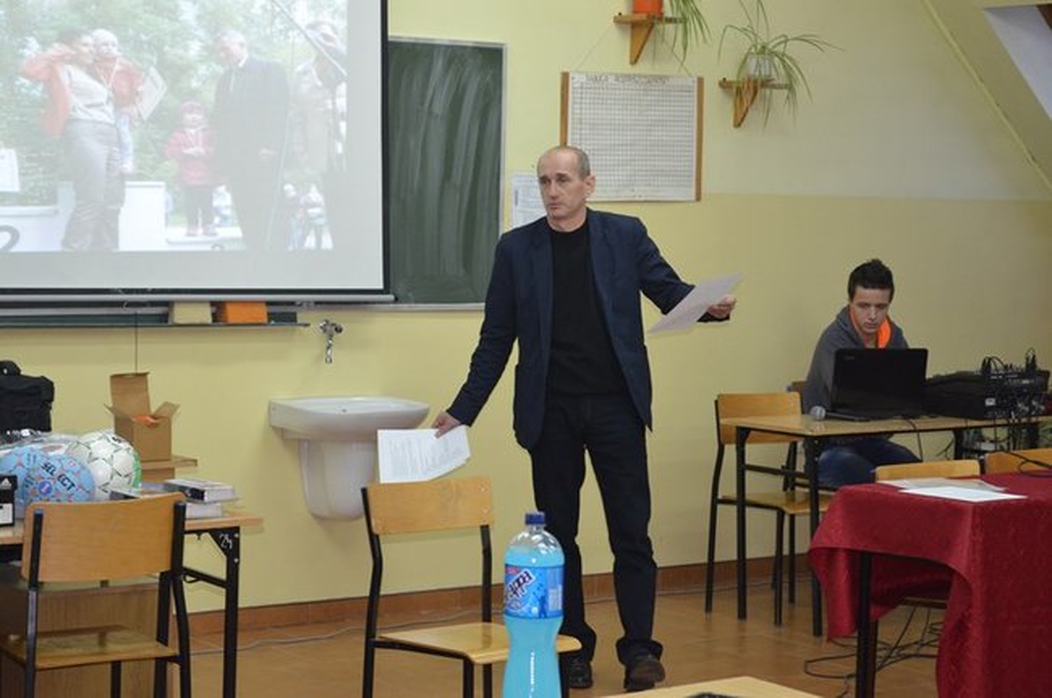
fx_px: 2407
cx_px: 526
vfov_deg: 16.5
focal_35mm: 82
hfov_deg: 24.7
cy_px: 349
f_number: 5.6
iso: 1800
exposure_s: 1/60
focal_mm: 55
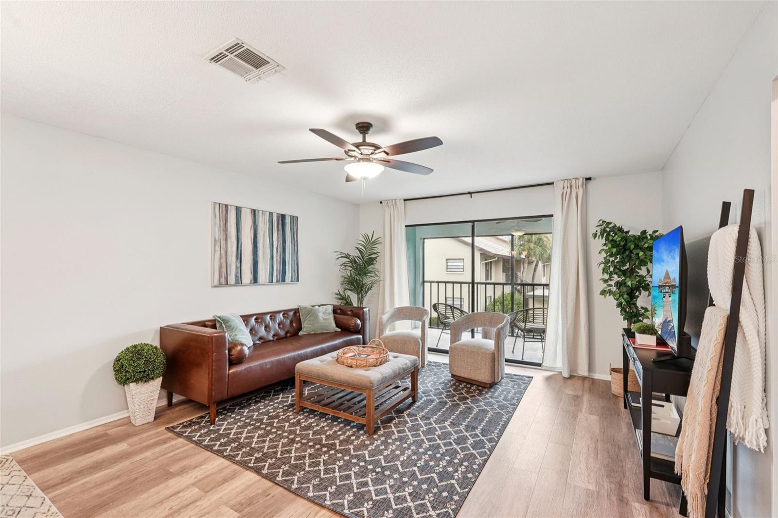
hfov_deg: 96.7
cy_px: 259
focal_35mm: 16
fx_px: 346
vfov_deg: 73.7
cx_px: 389
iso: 400
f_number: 8
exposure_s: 1/4
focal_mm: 16
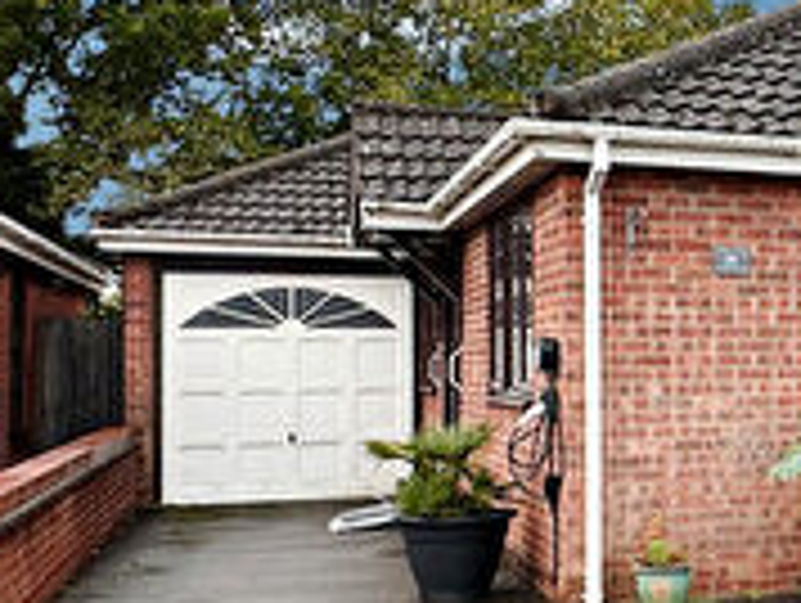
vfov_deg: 25.9
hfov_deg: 30.9
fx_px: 1274
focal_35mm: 55
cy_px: 79
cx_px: 896
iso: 40
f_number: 2.2
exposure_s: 1/407
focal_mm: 2.22
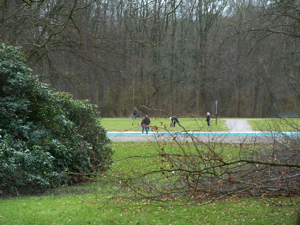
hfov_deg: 12.5
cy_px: 112
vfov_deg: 9.4
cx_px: 150
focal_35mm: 158
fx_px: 1369
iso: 100
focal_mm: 25.9
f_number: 4.5
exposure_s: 1/50
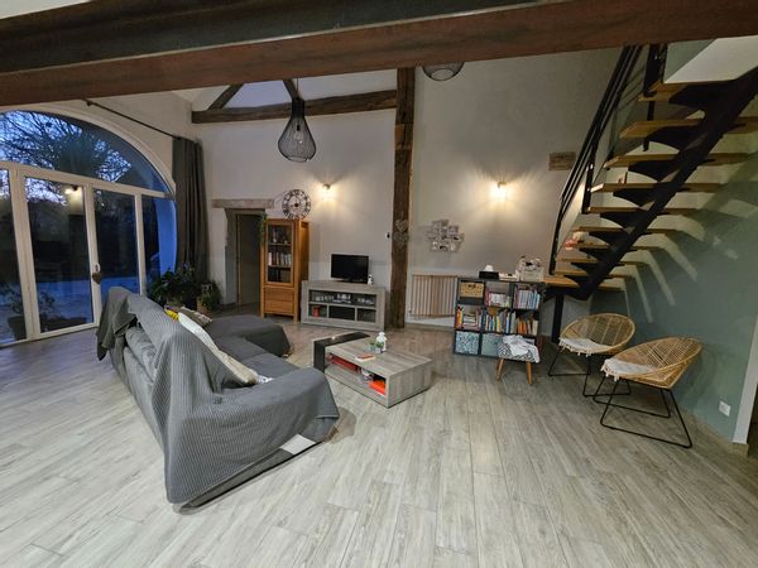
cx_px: 379
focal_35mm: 13
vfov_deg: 89.9
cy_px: 284
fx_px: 285
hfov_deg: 106.2
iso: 1000
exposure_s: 1/25
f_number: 2.2
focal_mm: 2.2
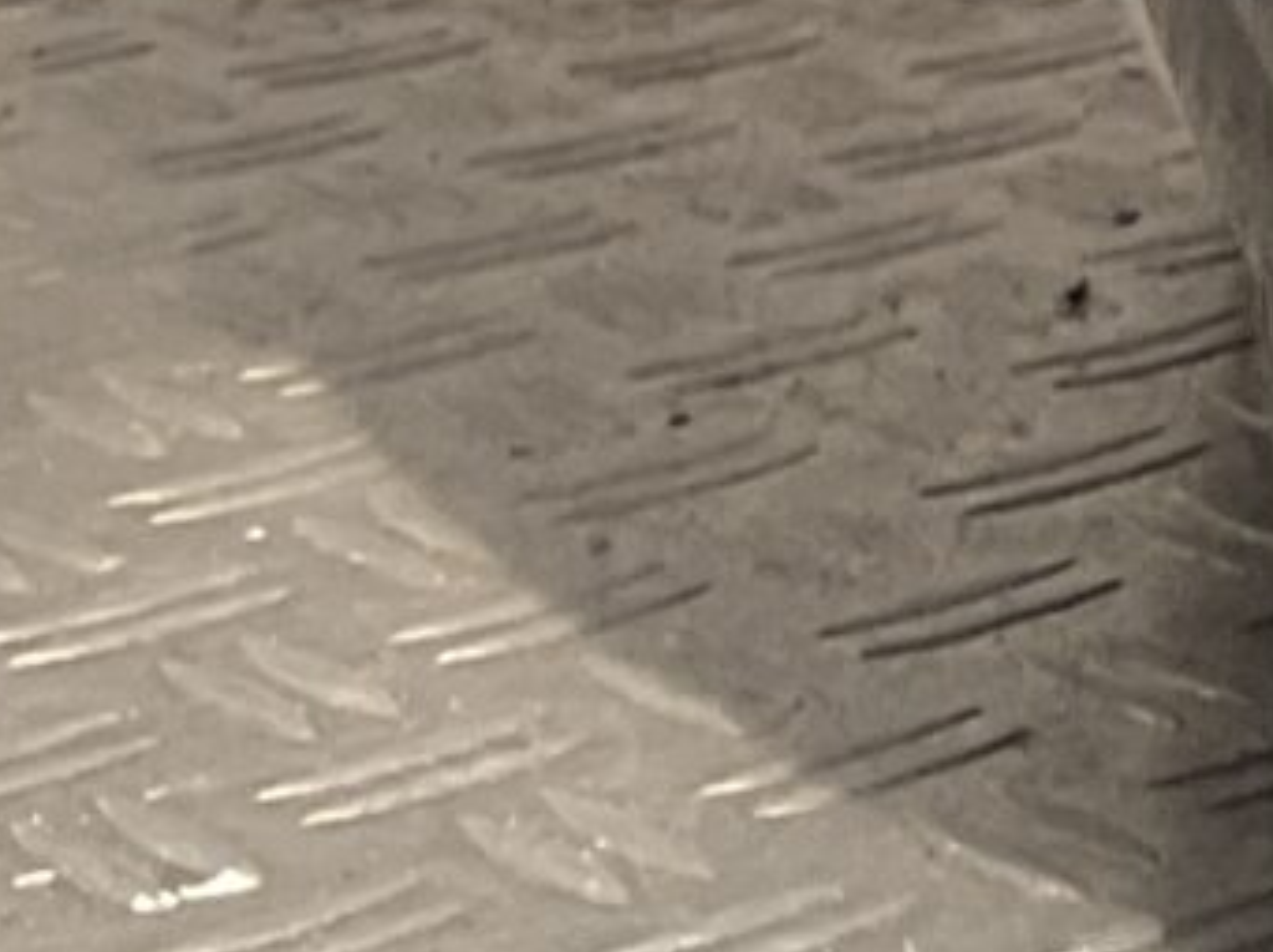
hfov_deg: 7.8
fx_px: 8008
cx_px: 3890
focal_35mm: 218
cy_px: -829
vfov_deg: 6.6
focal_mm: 3
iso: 16
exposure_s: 1/1168
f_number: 1.8
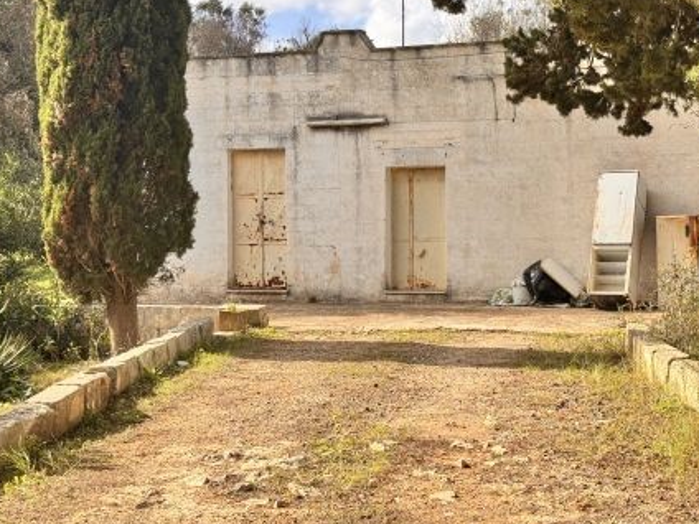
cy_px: 222
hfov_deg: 28.3
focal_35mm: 68
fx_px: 1373
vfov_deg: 21.6
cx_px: 480
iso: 64
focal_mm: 6.76
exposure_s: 1/2331
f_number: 1.78
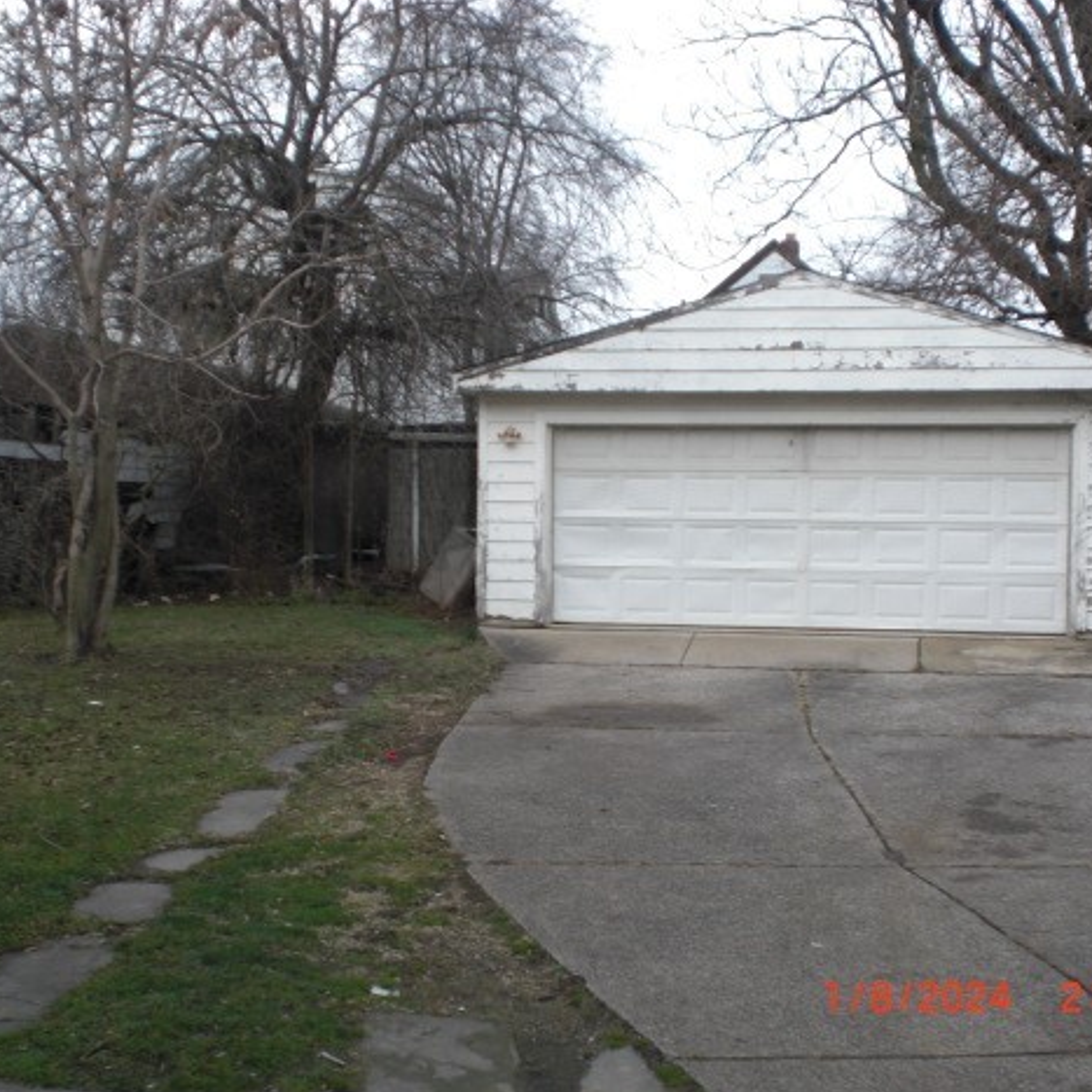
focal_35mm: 46
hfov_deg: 36.8
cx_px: 545
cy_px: 552
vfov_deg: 36.8
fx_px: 1642
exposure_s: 1/200
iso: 64
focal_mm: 6.3
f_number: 3.1
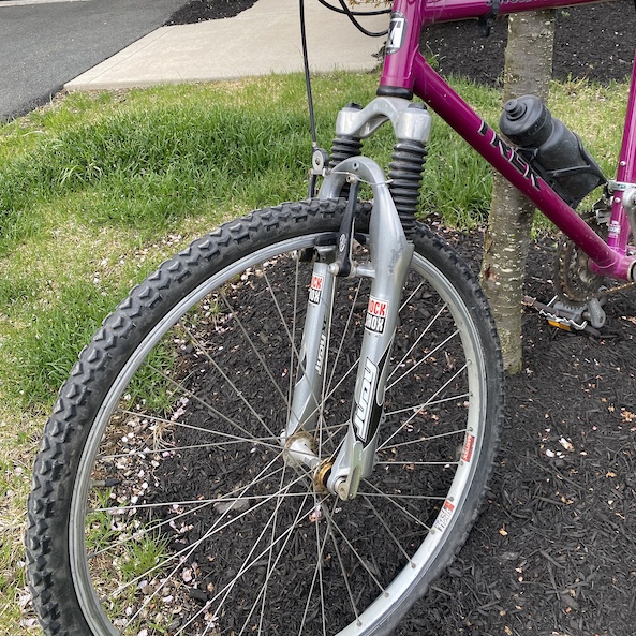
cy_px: 225
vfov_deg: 51.8
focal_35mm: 31
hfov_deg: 52.5
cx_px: 319
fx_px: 644
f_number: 1.8
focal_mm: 4.25
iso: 32
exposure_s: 1/302
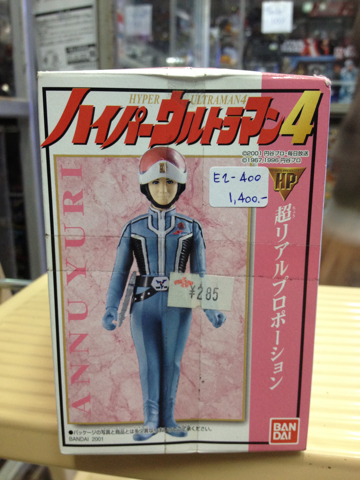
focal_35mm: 35
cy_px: 240
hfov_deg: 40.7
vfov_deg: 52.6
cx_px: 180
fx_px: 485
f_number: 2.4
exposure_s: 1/20
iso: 160
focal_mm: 4.28
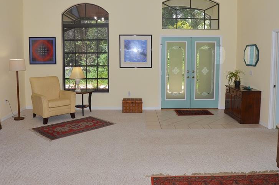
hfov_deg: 59.2
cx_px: 141
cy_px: 72
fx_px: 245
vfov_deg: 41.1
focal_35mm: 32
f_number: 6.3
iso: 200
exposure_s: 1/100
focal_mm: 15
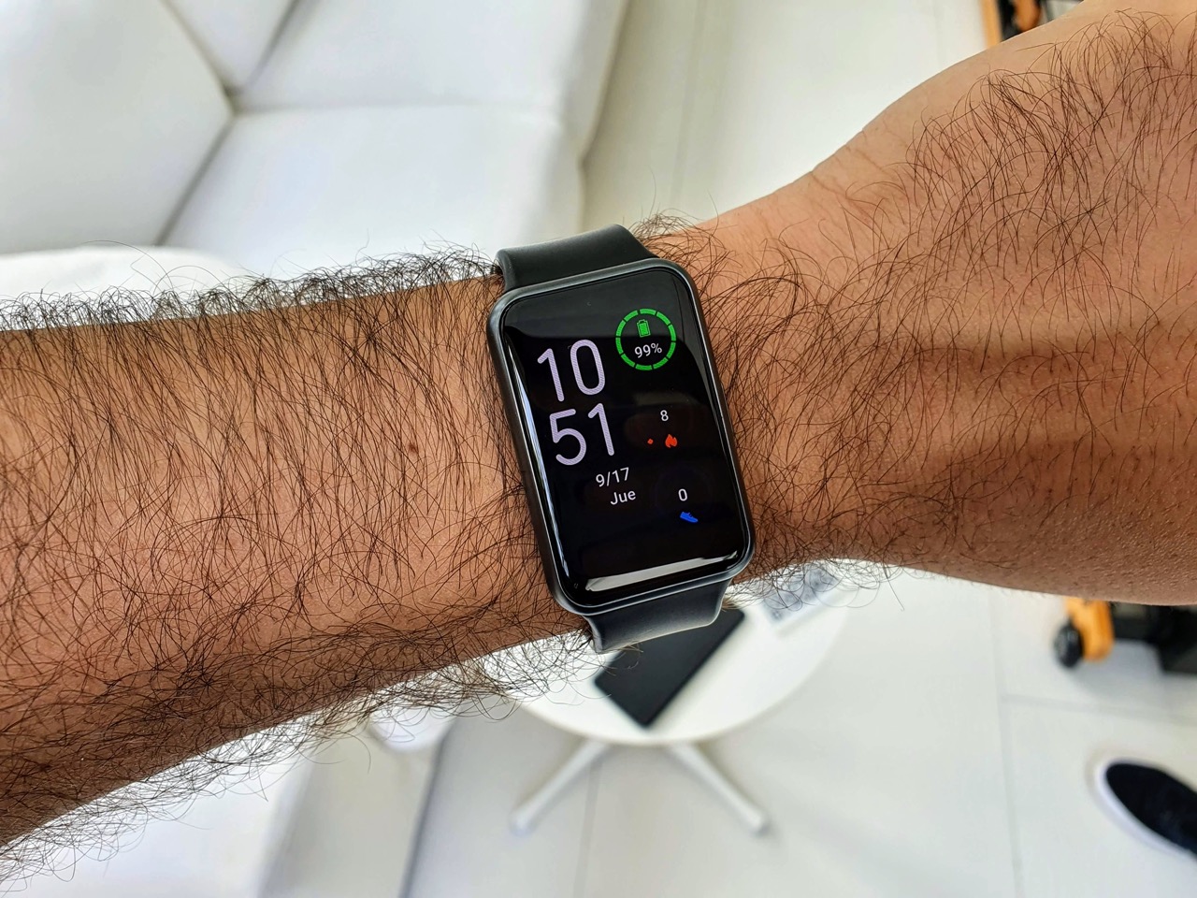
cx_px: 598
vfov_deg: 53.1
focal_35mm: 26
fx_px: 899
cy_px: 449
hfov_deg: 67.3
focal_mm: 4.3
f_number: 2.4
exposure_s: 1/140
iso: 50
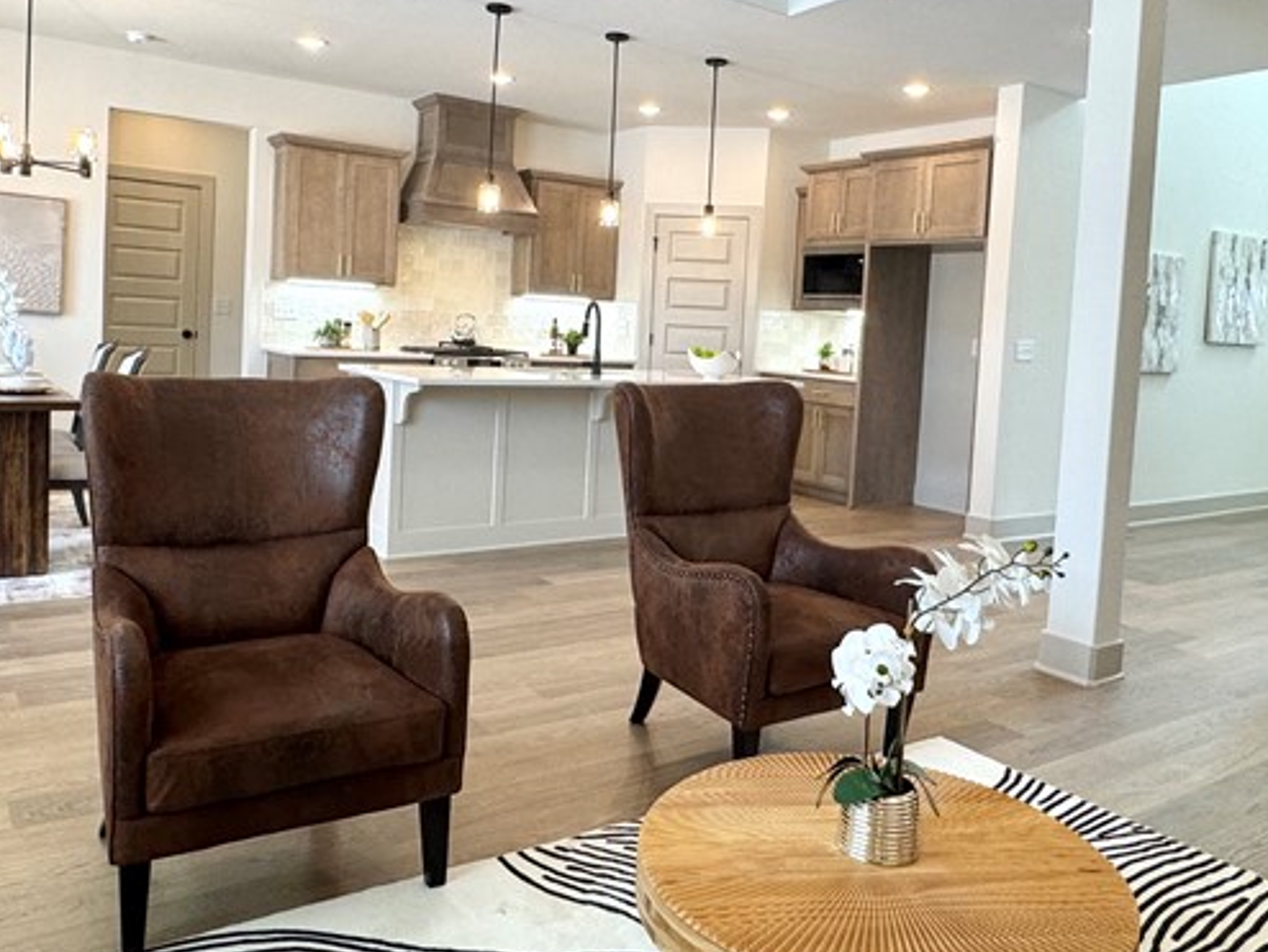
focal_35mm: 29
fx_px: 1063
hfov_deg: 61.6
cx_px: 639
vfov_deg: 47.9
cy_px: 372
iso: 125
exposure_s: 1/120
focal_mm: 2.22
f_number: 2.2
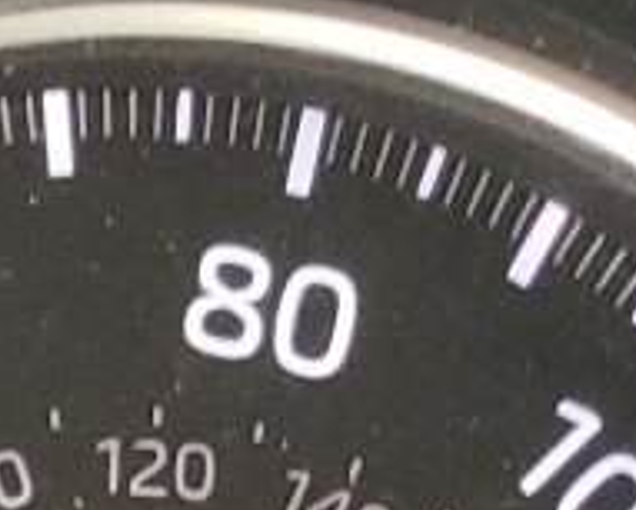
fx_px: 4011
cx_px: -1658
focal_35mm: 213
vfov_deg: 6.6
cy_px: 1483
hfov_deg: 7.3
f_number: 1.5
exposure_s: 1/50
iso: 127
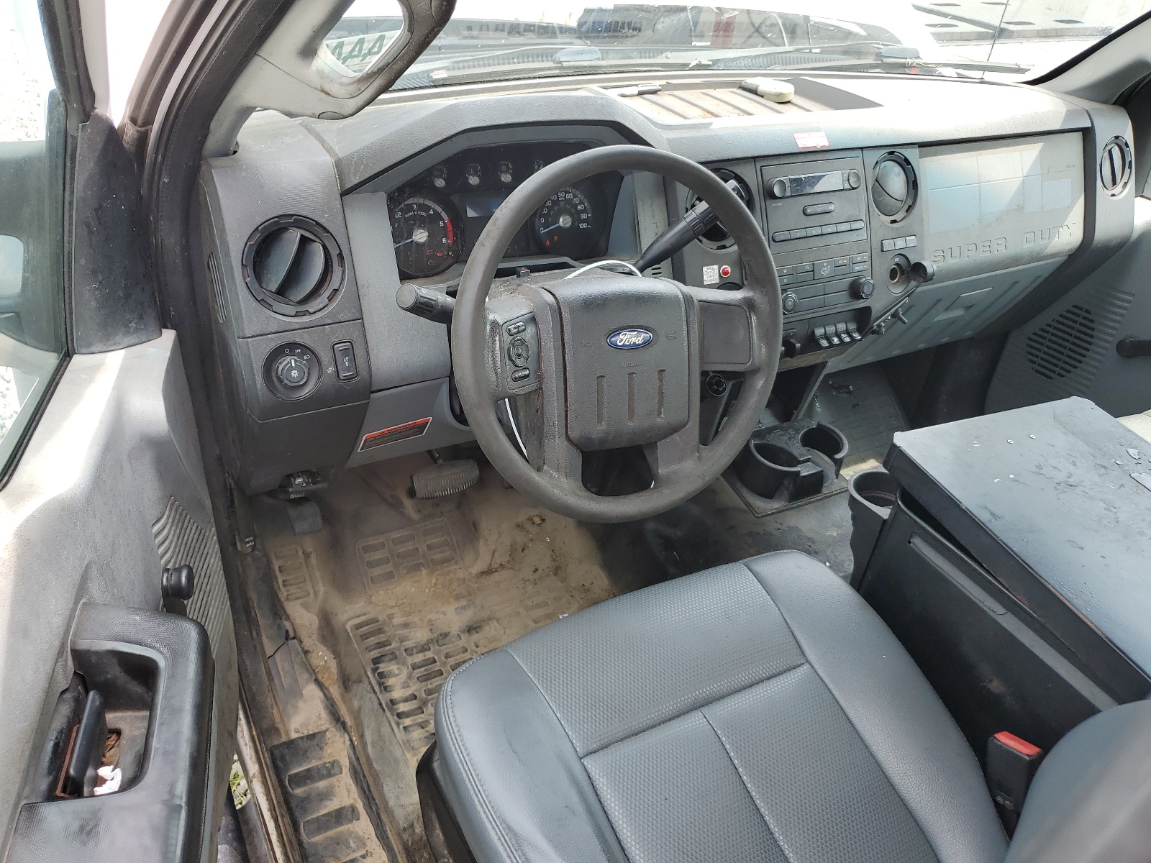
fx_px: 865
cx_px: 576
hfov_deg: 67.3
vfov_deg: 53.1
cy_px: 432
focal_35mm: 26
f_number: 1.5
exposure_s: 1/370
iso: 50
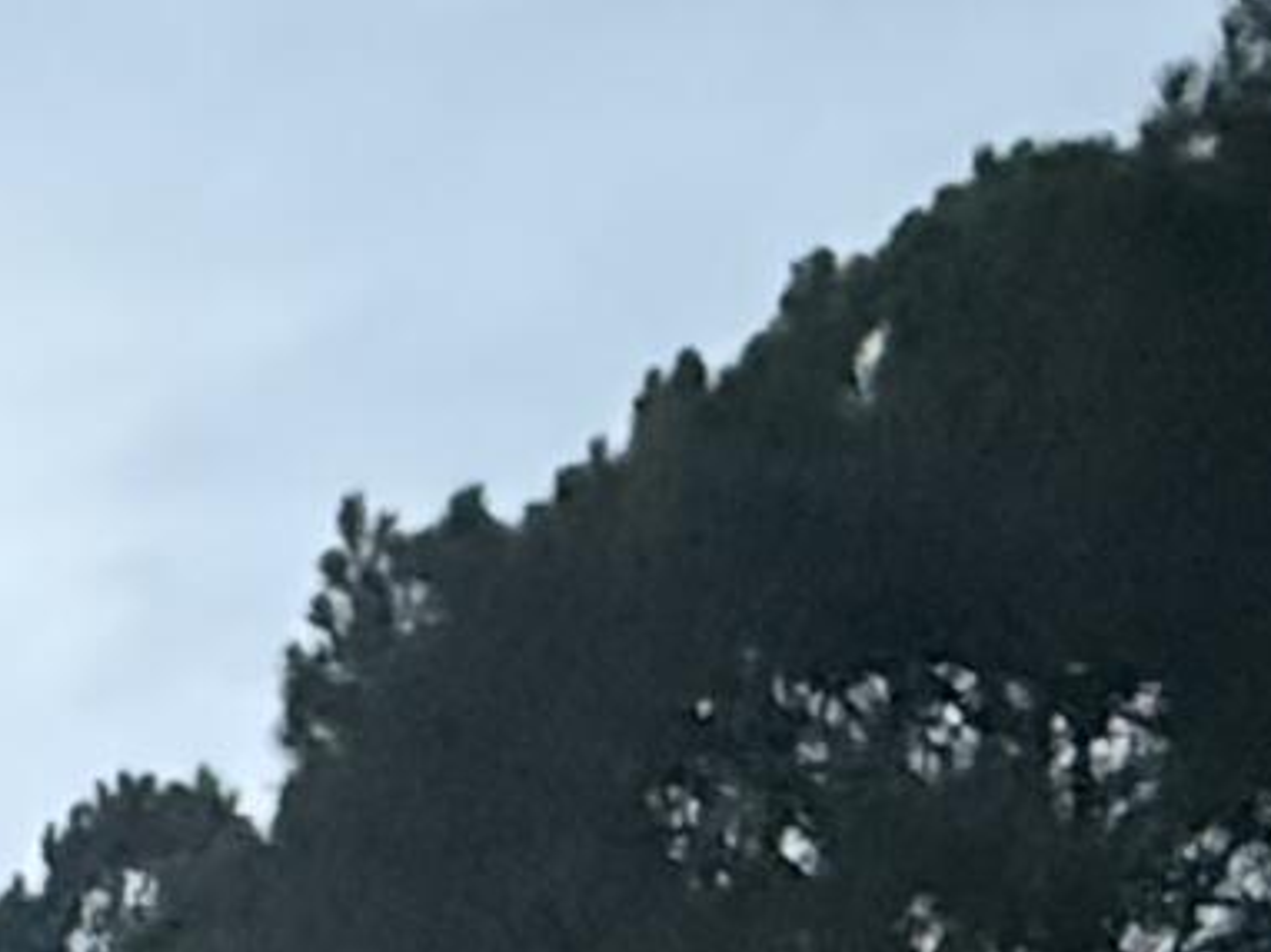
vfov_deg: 11.0
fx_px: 4036
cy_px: 2383
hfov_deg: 14.6
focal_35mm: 110
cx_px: -1301
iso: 1250
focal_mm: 2.22
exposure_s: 1/44
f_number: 2.2
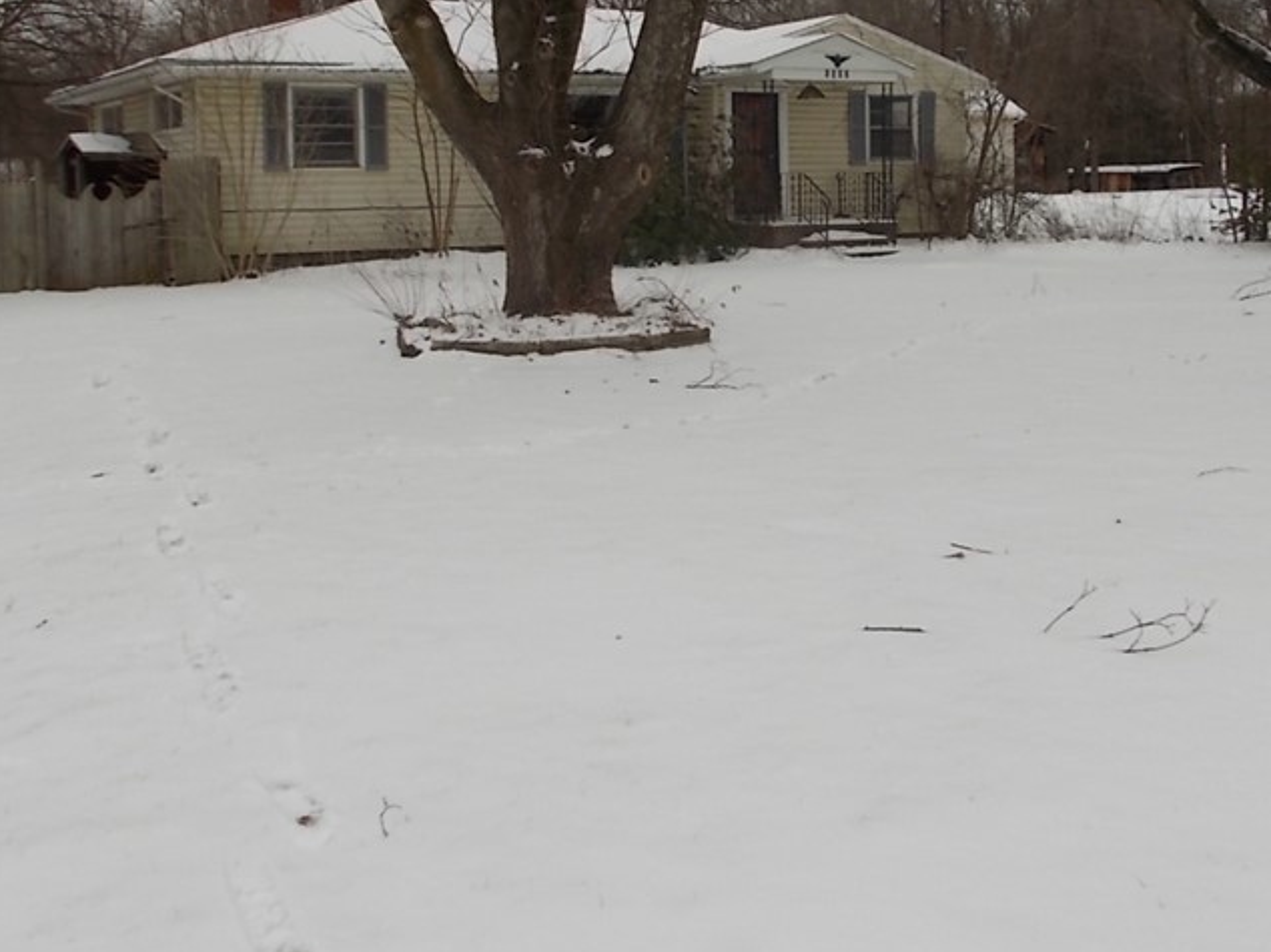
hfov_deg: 44.8
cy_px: 204
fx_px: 1542
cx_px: 694
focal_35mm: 42
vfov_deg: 33.4
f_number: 3.2
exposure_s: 1/160
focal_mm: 4.6
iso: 80
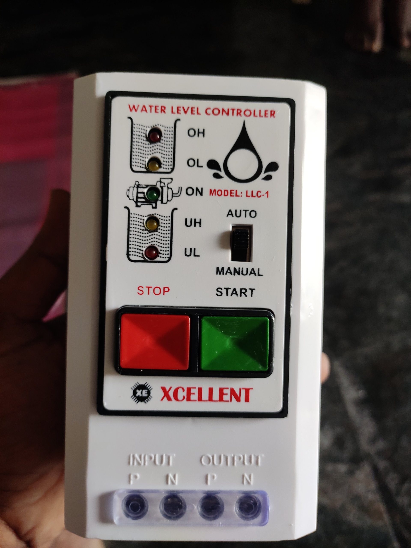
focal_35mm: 25
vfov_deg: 69.4
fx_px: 396
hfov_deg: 54.9
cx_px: 206
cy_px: 274
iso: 146
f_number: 1.79
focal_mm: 4.74
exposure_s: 1/50
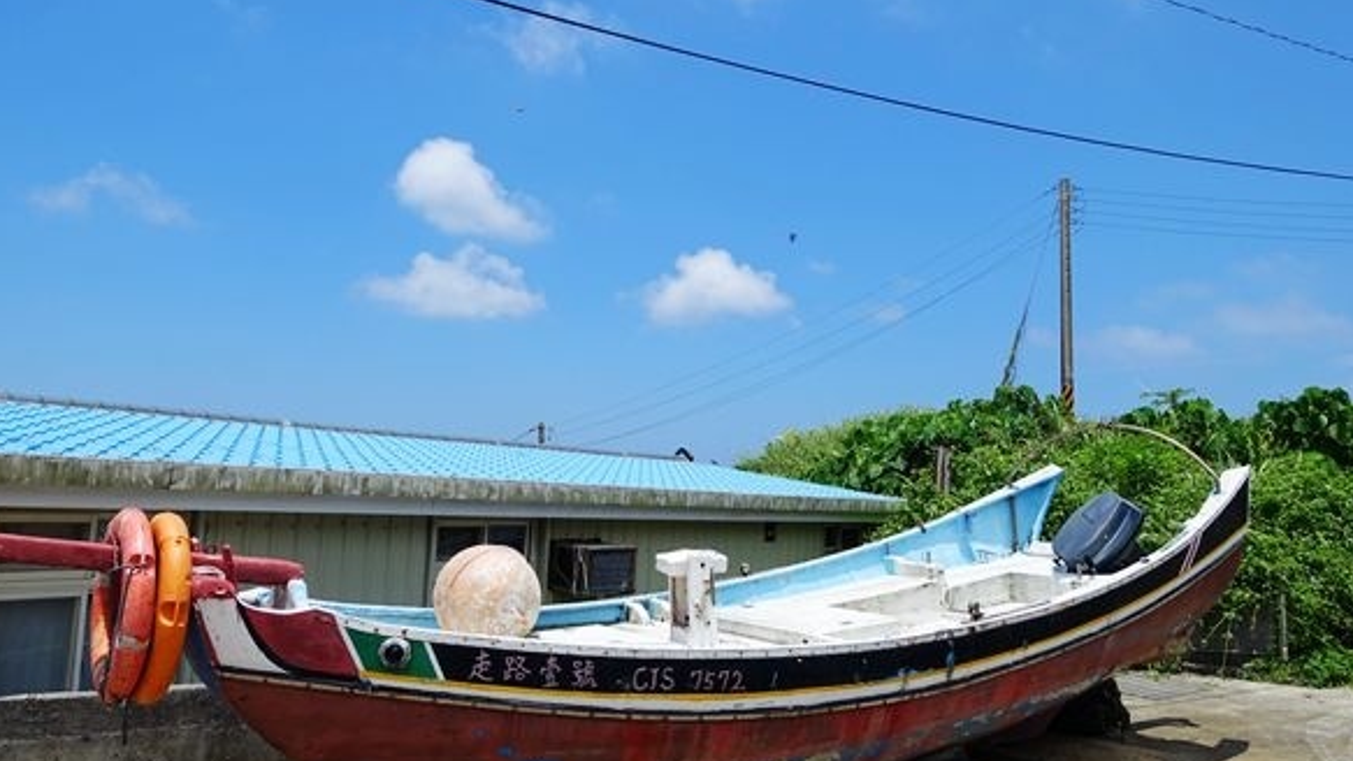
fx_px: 1005
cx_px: 631
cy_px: 368
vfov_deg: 41.5
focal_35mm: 28
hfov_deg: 67.8
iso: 125
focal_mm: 8.8
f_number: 4
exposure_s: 1/200
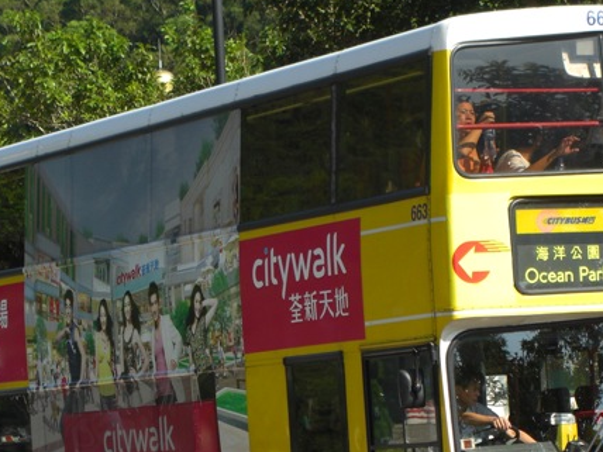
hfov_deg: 9.3
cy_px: 339
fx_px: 3710
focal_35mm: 213
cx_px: 341
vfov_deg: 7.0
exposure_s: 1/250
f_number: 5.1
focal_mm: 23.7
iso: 80
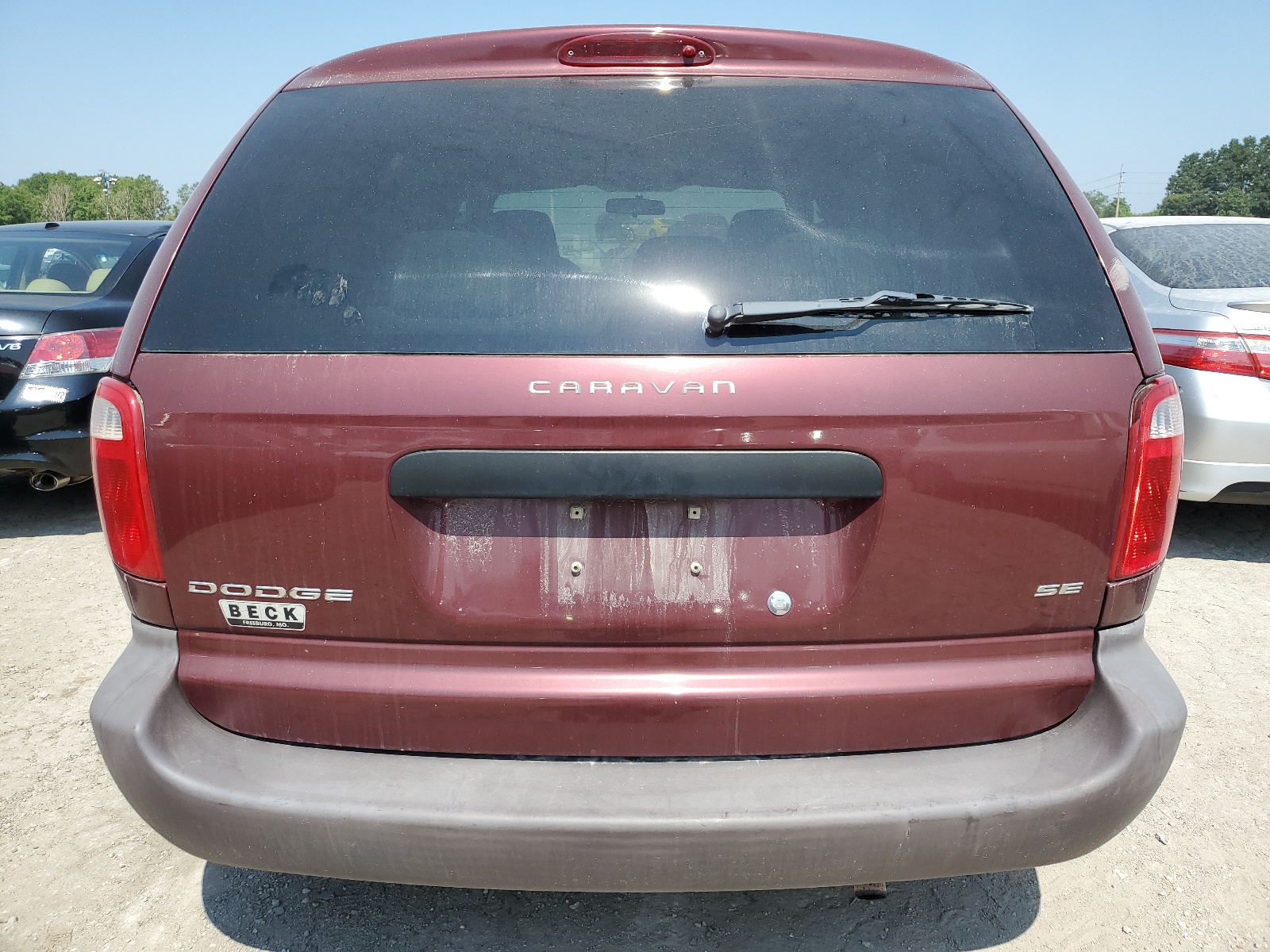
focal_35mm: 26
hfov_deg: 67.3
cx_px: 635
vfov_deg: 53.1
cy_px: 476
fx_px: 954
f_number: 1.5
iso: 50
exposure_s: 1/2500
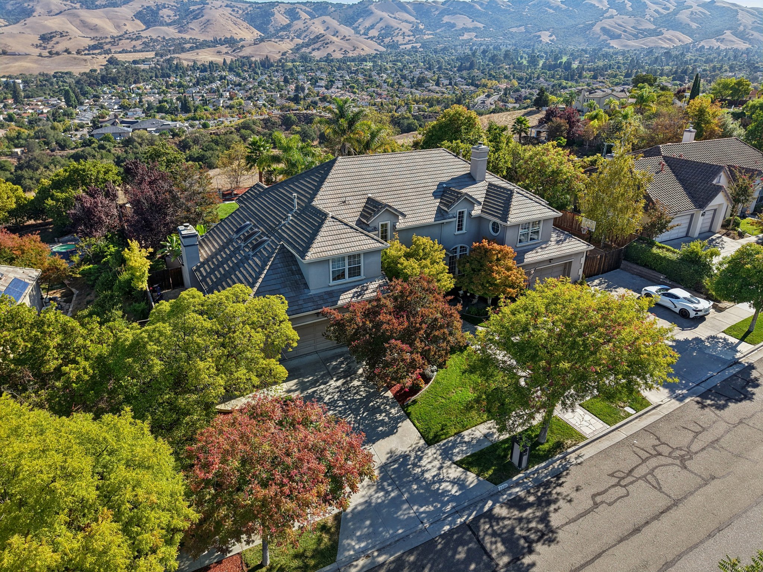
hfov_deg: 71.6
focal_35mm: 24
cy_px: 286
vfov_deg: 56.8
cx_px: 382
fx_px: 529
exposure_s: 1/1000
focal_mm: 8.7
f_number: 1.8
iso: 100
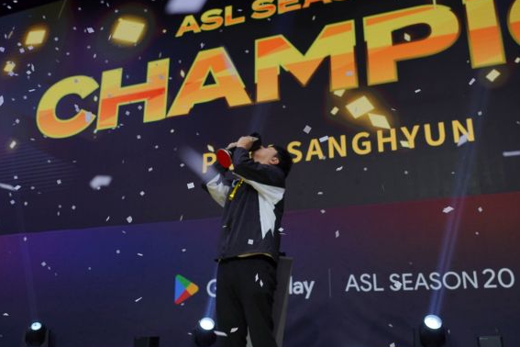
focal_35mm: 37
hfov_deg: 52.5
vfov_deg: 36.4
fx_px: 528
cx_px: 257
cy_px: 172
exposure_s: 1/320
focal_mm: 23
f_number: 2.5
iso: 320
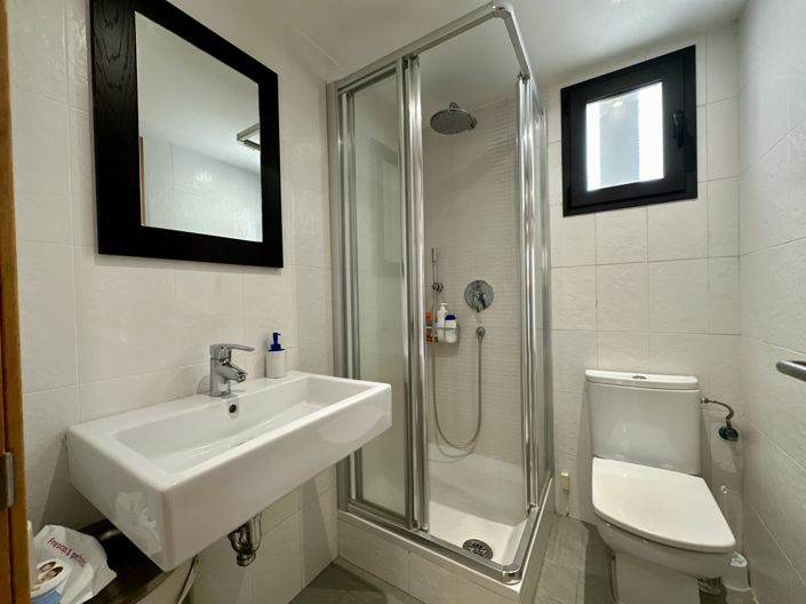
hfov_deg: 102.1
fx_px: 326
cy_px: 302
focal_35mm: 14
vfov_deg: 85.6
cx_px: 403
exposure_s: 1/100
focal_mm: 2.22
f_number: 2.2
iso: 250
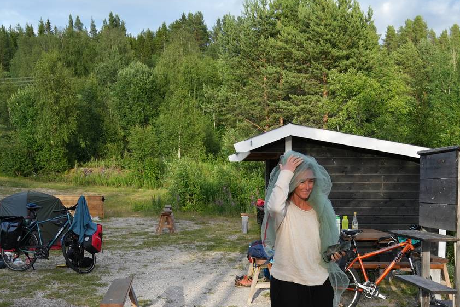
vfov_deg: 25.4
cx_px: 237
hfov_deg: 38.2
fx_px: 665
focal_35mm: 52
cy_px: 262
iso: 250
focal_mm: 18
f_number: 4
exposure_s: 1/160
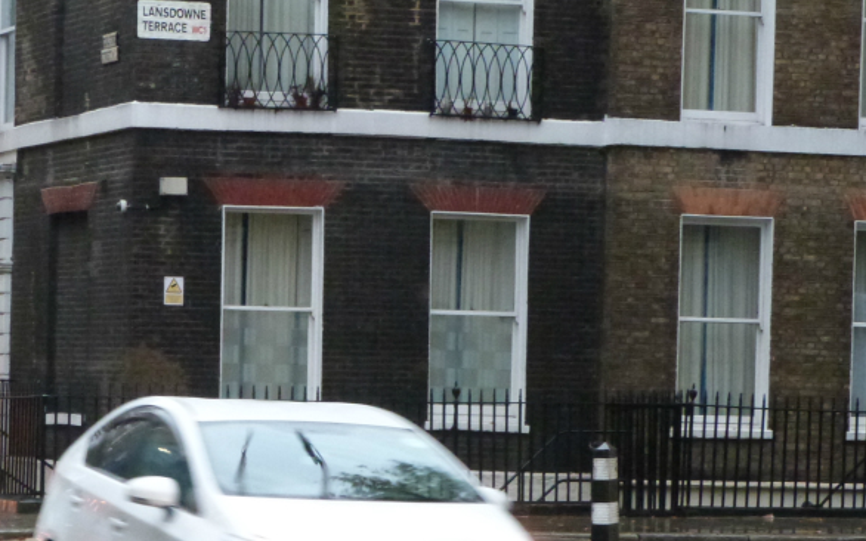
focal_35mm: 154
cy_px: 480
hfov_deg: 13.6
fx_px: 3634
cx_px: 253
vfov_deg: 8.5
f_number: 3.4
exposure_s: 1/25
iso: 800
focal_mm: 15.5
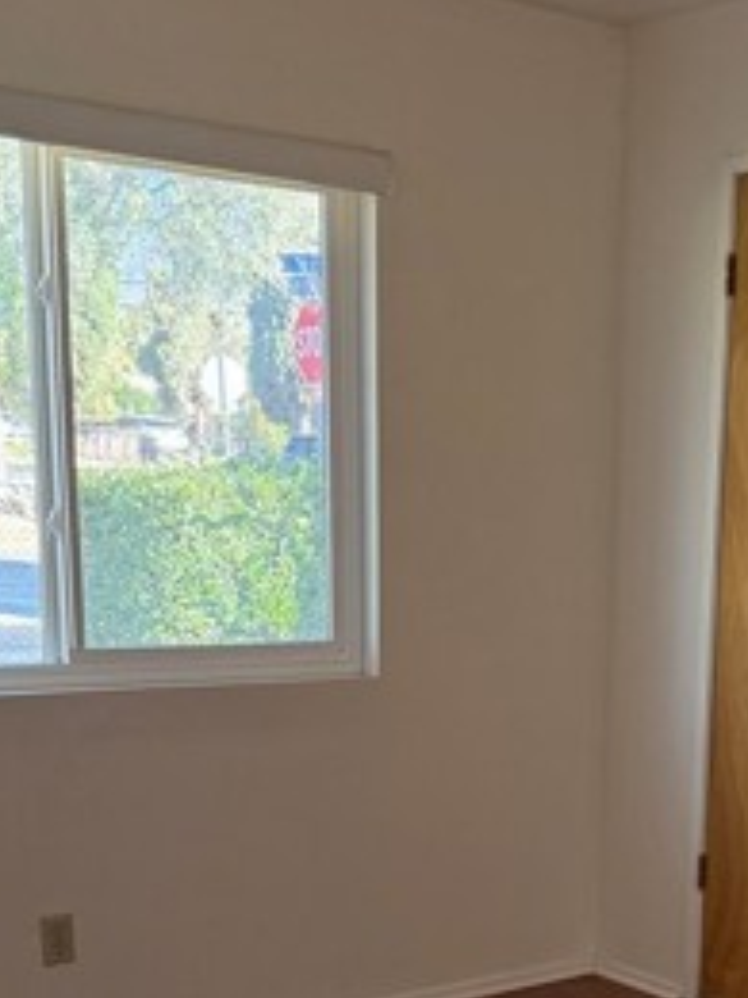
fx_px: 1700
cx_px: 606
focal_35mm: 59
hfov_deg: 24.4
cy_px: 883
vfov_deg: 31.3
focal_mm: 6.76
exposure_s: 1/120
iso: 250
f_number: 1.78
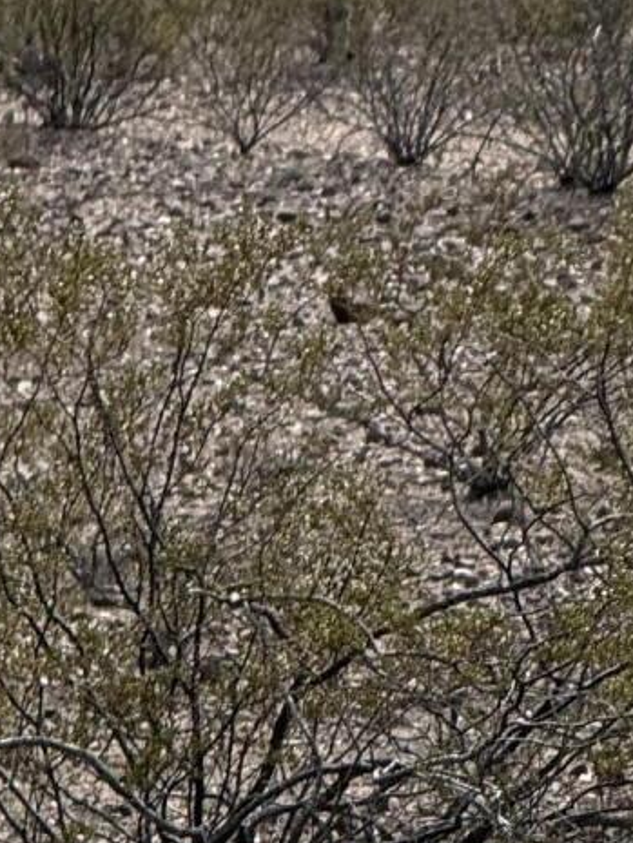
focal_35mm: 516
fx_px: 12575
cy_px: 1284
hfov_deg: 2.9
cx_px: 961
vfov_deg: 3.8
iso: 50
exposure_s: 1/1650
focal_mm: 15.66
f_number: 2.8
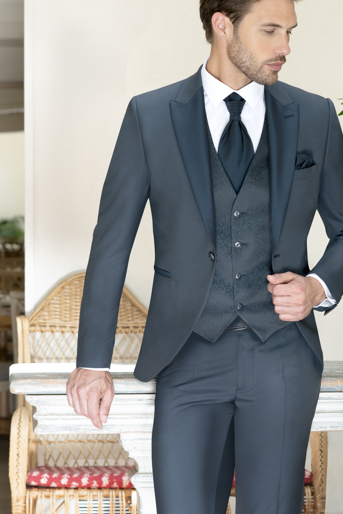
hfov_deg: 11.7
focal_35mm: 117
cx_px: 228
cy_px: 276
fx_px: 1672
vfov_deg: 17.5
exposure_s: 1/40
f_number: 7.1
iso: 200
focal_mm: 85
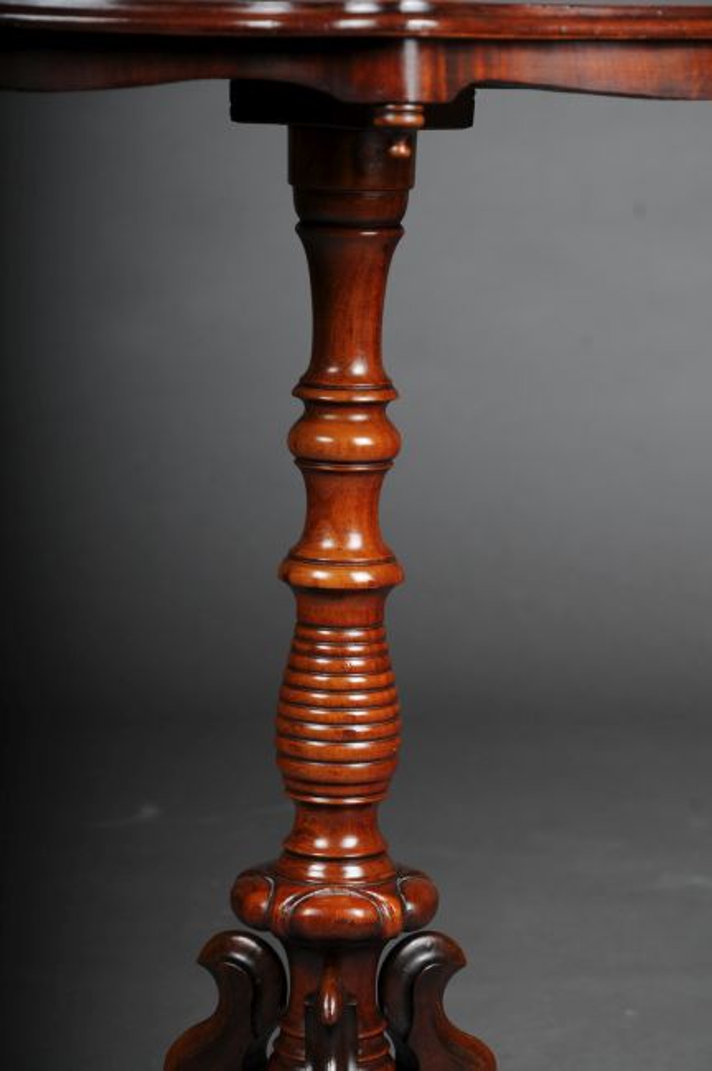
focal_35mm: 135
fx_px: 4013
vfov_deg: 15.2
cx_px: 356
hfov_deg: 10.1
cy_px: 536
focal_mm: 90
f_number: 8
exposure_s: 1/250
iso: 250
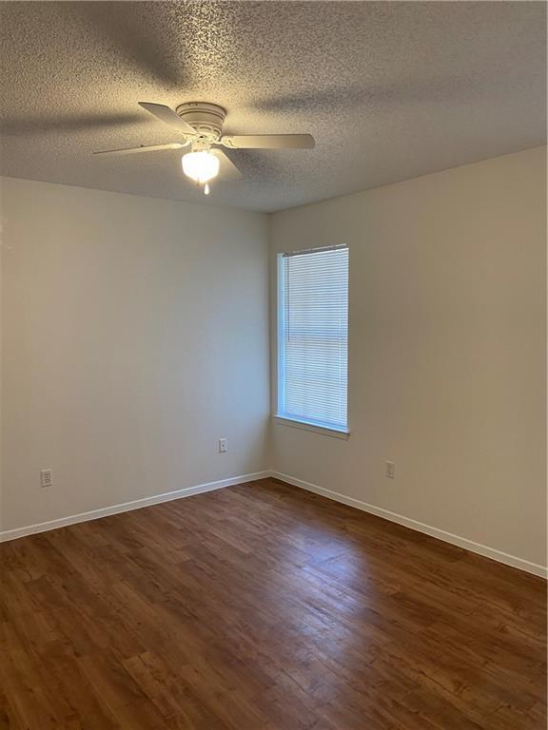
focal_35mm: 26
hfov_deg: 53.1
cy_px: 365
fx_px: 549
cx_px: 274
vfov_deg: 67.3
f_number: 1.8
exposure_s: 1/60
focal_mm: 4.25
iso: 125
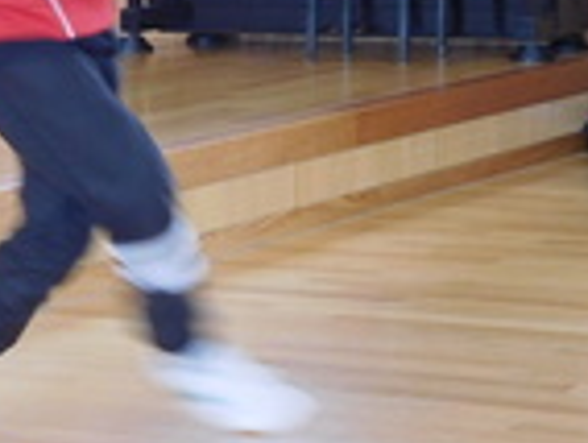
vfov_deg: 8.8
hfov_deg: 11.5
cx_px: -37
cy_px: 83
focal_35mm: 169
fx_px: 2876
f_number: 4.1
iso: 220
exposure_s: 1/30
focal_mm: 8.9
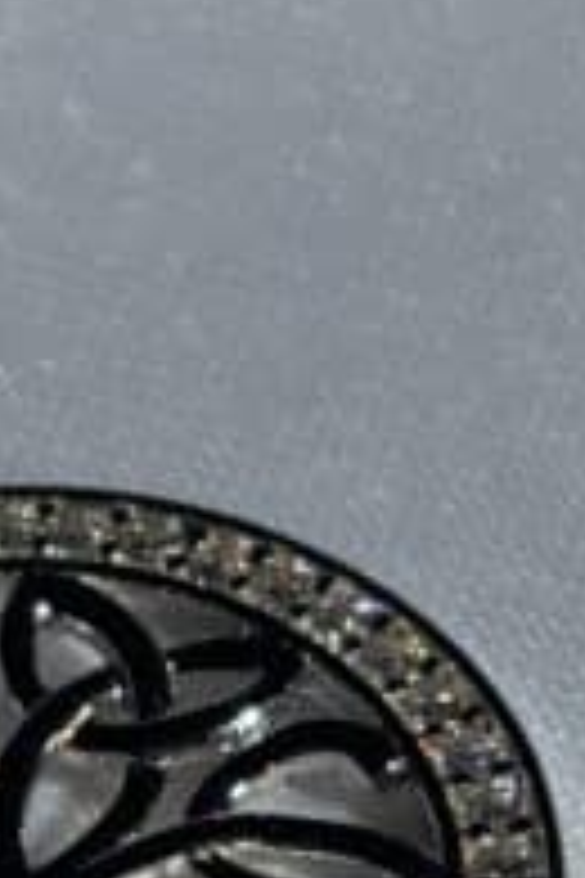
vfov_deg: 7.2
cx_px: -14
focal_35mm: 284
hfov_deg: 4.8
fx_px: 6922
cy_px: 684
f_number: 1.6
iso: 32
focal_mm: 5.96
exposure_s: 1/5952
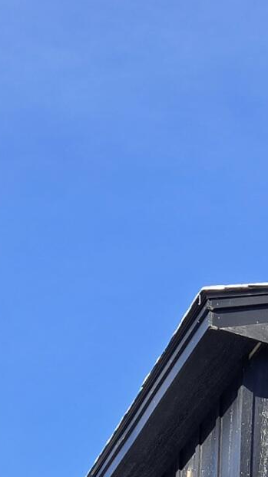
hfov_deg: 9.4
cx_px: 527
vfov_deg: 15.6
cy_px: 813
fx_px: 1530
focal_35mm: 121
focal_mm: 5.4
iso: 25
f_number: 1.8
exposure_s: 1/939
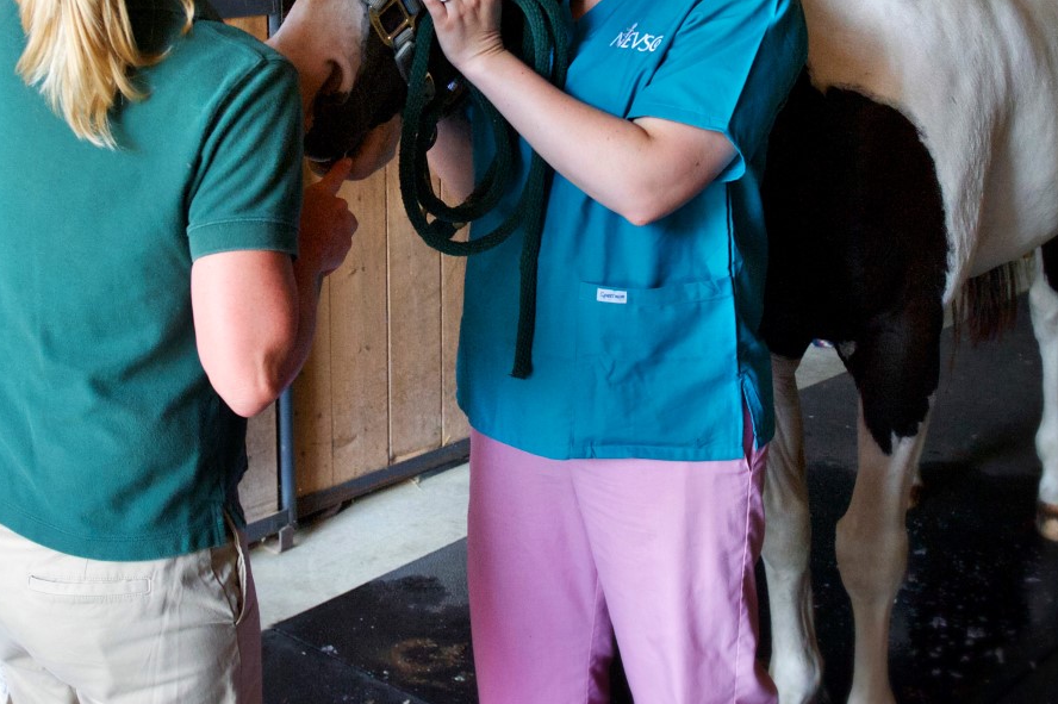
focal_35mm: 53
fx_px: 1557
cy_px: 127
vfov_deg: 25.0
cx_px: 459
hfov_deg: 37.5
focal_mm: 29
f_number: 5
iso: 5000
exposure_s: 1/400
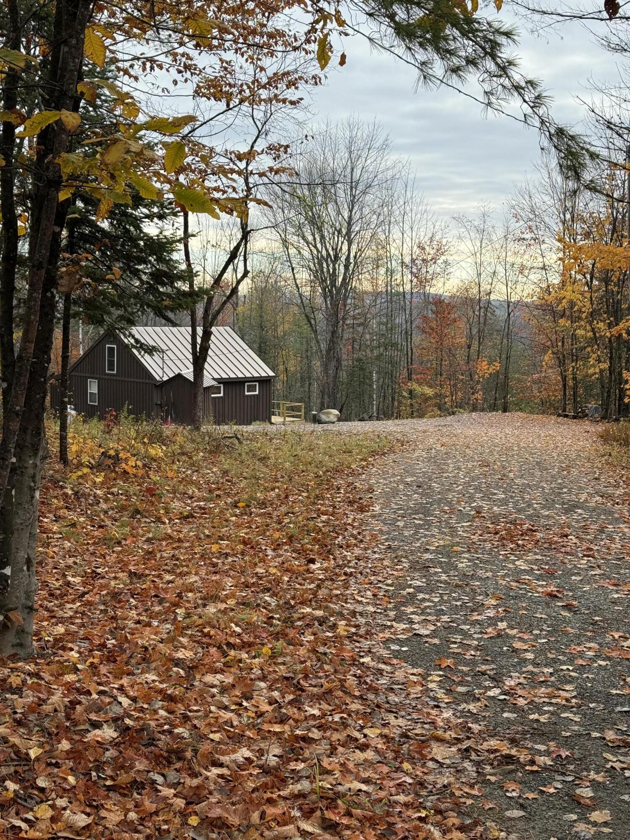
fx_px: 1165
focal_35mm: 48
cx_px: 315
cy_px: 420
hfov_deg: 30.3
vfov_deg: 39.7
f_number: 1.78
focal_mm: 6.76
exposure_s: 1/1285
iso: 64
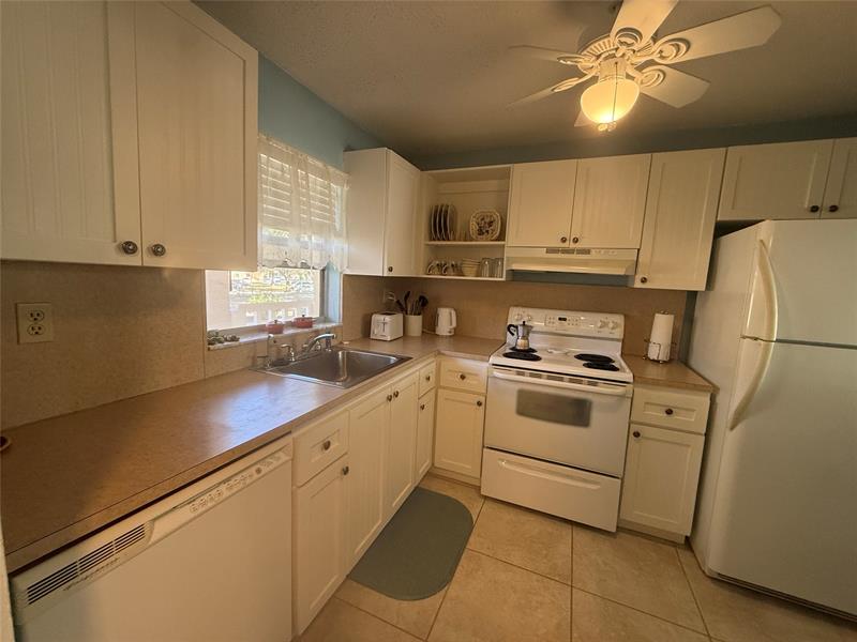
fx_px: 347
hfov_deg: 102.1
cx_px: 428
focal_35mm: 14
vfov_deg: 85.7
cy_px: 321
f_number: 2.2
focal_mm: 2.22
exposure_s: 1/120
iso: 320
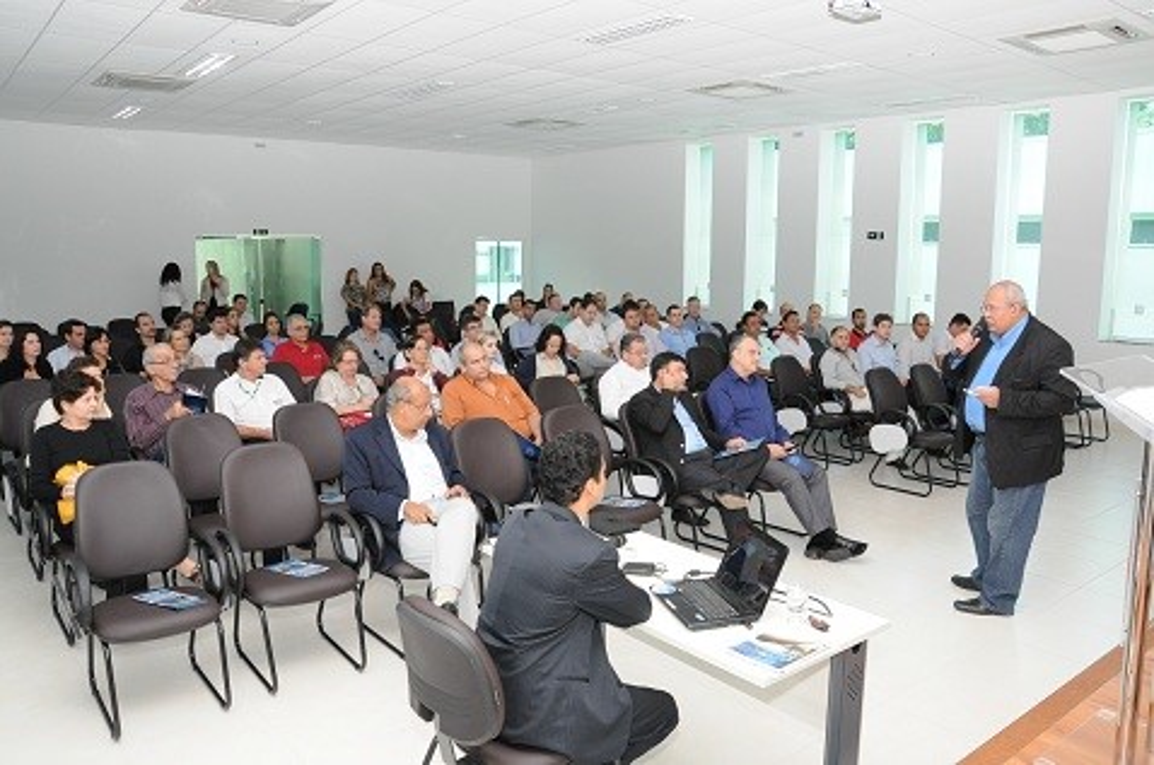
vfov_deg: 47.8
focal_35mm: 27
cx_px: 577
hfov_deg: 67.5
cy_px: 382
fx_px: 864
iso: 800
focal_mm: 18
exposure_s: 1/40
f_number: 7.1
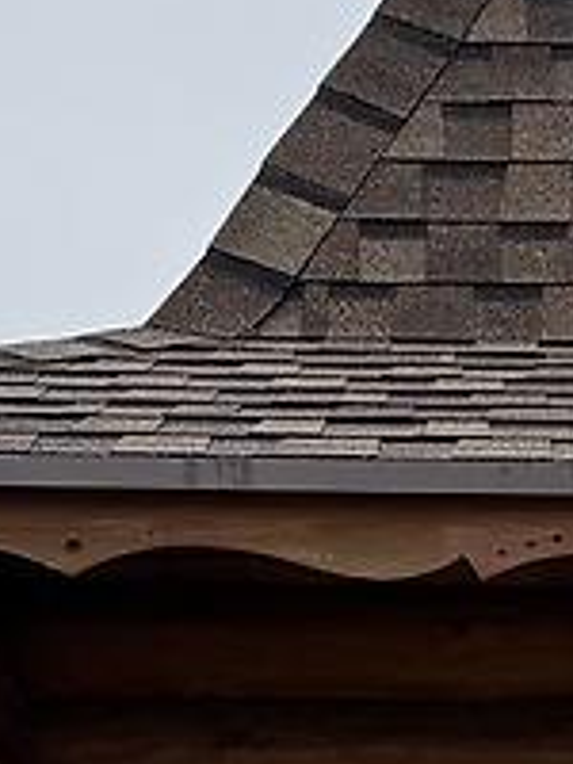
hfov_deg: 10.1
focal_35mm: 144
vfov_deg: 13.5
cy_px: 768
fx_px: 3178
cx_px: 772
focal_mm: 6.76
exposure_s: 1/1091
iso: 80
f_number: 1.78
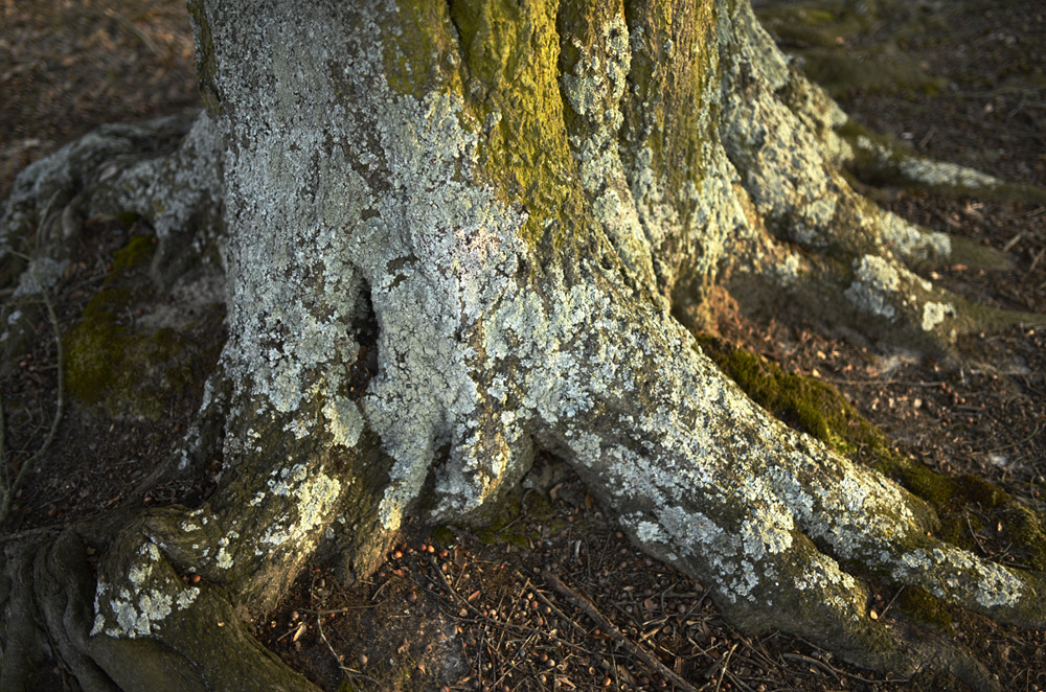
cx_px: 523
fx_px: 1015
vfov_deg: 37.7
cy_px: 346
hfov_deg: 54.5
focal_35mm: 35
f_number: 1.4
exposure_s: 1/1000
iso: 160
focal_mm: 35
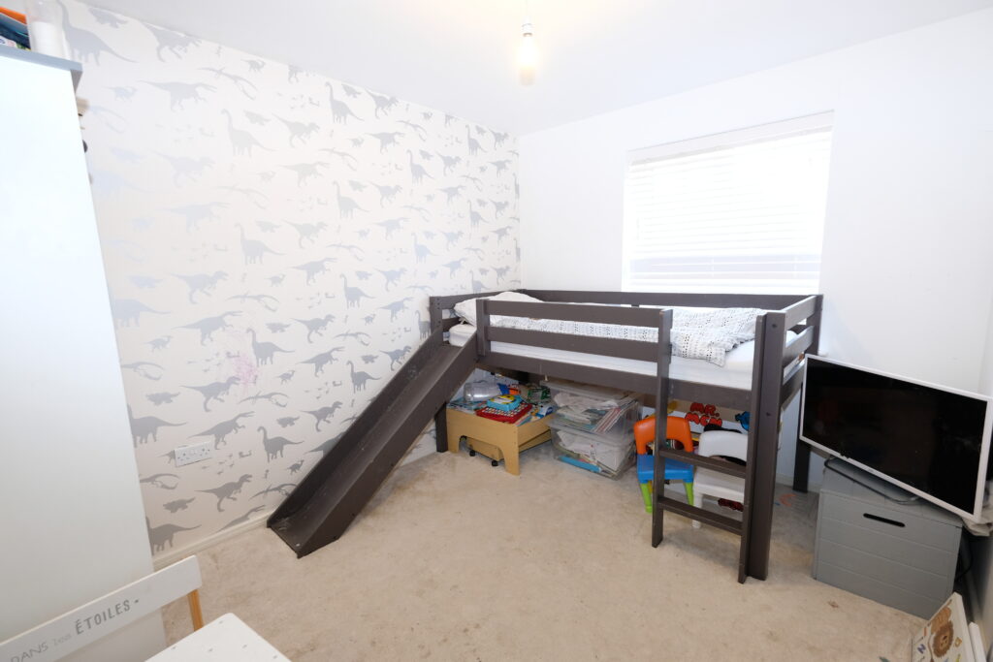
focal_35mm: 15
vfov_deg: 77.3
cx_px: 496
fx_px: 414
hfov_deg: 100.4
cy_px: 331
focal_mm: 10
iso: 800
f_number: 4
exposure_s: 1/60
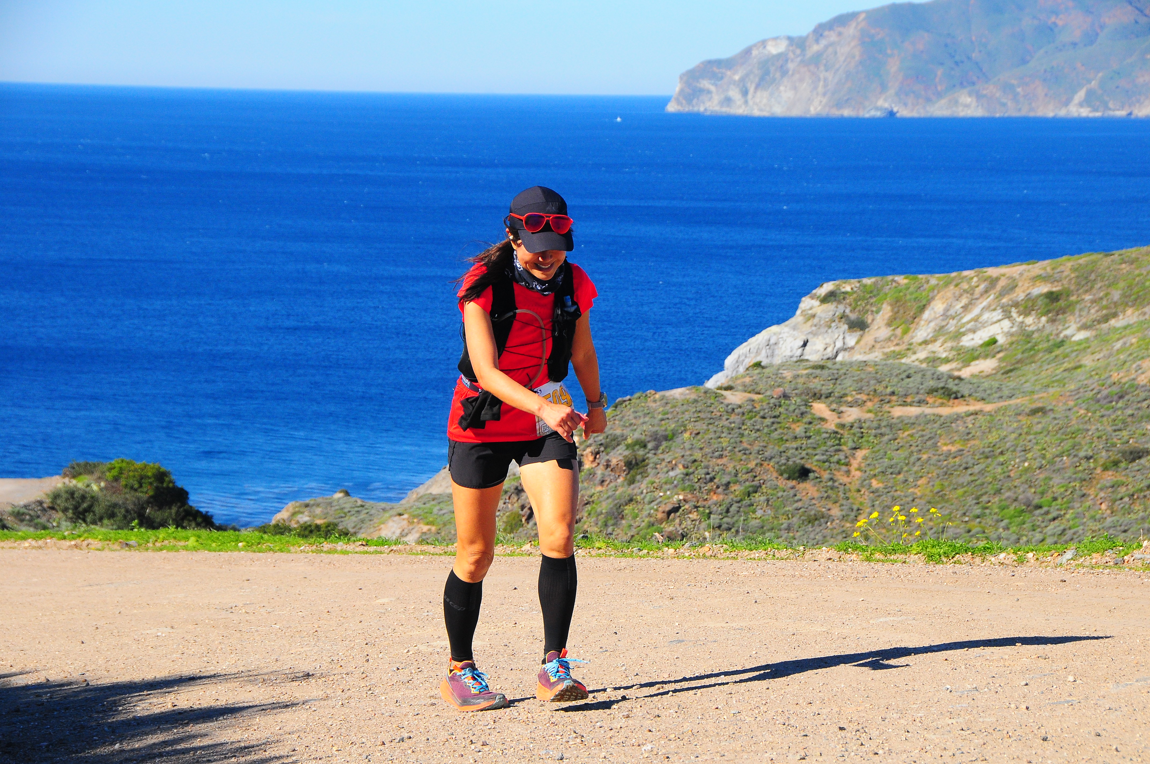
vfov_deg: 12.1
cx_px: 575
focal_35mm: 112
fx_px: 3589
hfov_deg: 18.2
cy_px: 382
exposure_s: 1/800
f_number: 9
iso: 500
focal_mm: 75
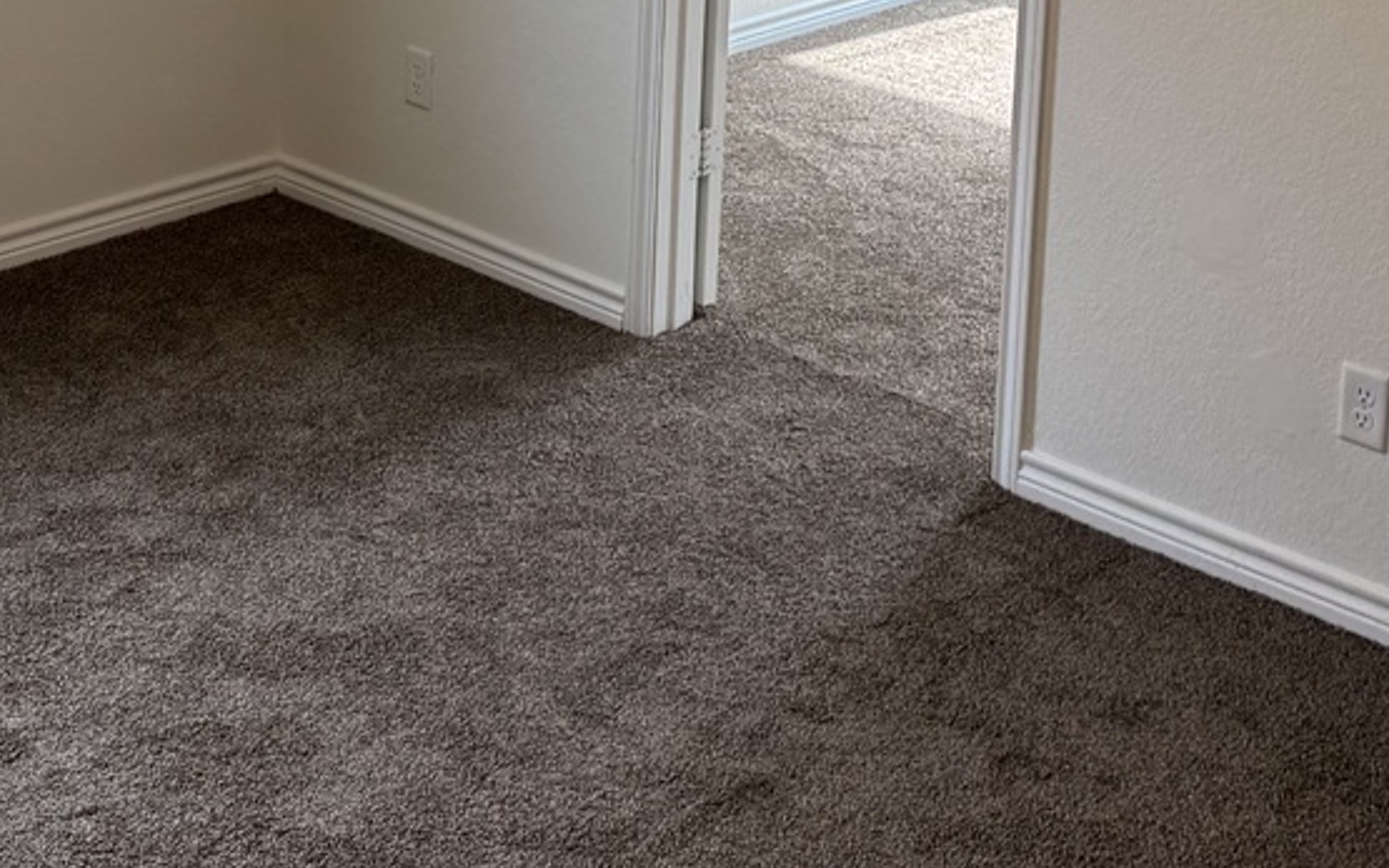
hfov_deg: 31.1
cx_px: 641
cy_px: -280
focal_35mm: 66
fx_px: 2499
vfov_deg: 18.3
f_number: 1.78
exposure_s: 1/120
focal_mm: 6.76
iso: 64
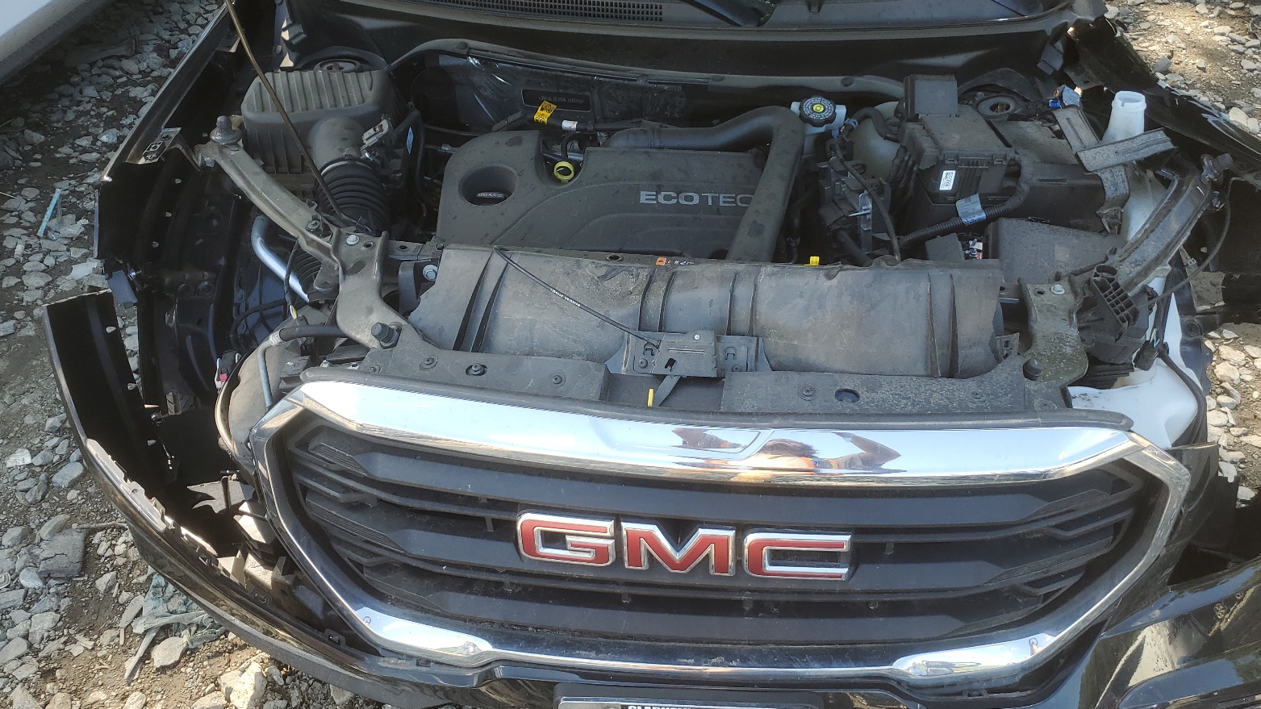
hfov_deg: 66.1
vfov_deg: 40.1
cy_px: 413
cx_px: 638
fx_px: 970
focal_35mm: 29
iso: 50
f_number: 1.5
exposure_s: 1/263
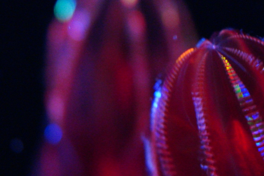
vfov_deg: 3.7
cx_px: 204
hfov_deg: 5.5
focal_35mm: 376
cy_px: 141
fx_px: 2756
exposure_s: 1/60
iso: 5000
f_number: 3.5
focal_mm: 90
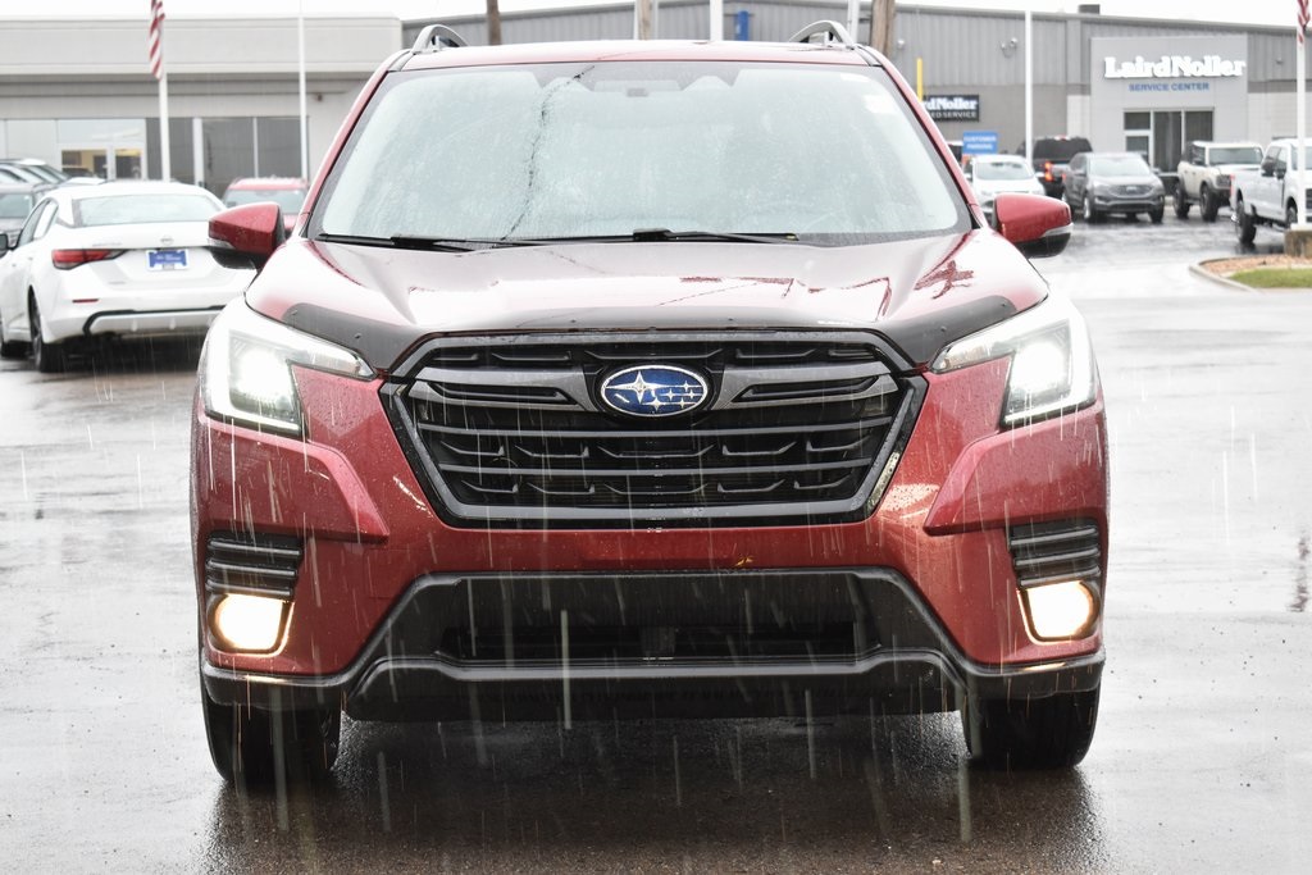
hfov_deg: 28.1
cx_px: 656
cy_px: 438
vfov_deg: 18.9
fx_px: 2624
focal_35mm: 72
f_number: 5.3
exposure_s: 1/60
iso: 1250
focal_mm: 48
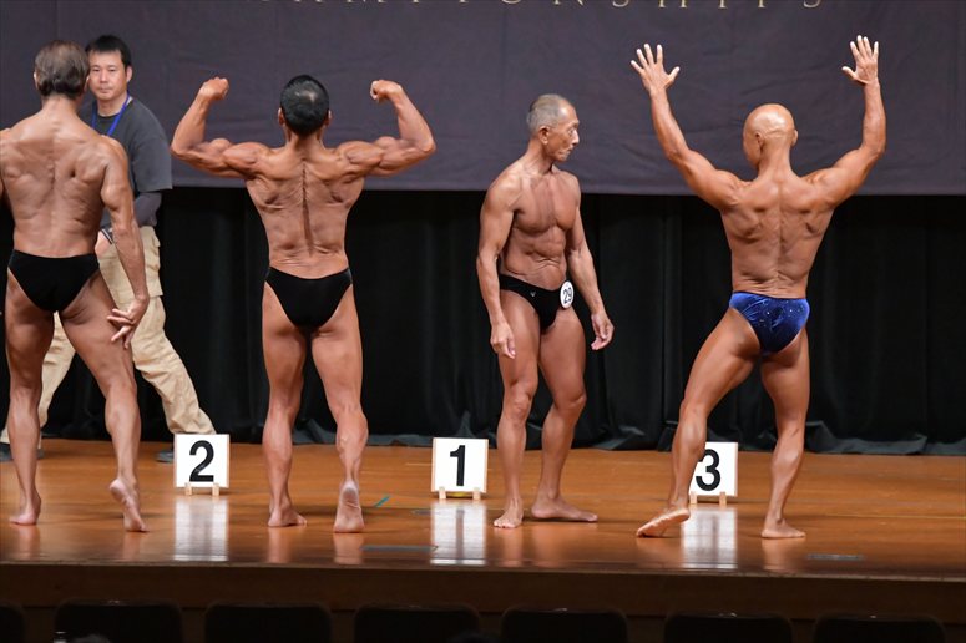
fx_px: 6035
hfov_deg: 9.2
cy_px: 322
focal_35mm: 225
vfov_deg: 6.1
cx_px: 483
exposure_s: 1/400
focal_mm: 150
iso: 6400
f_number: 5.6
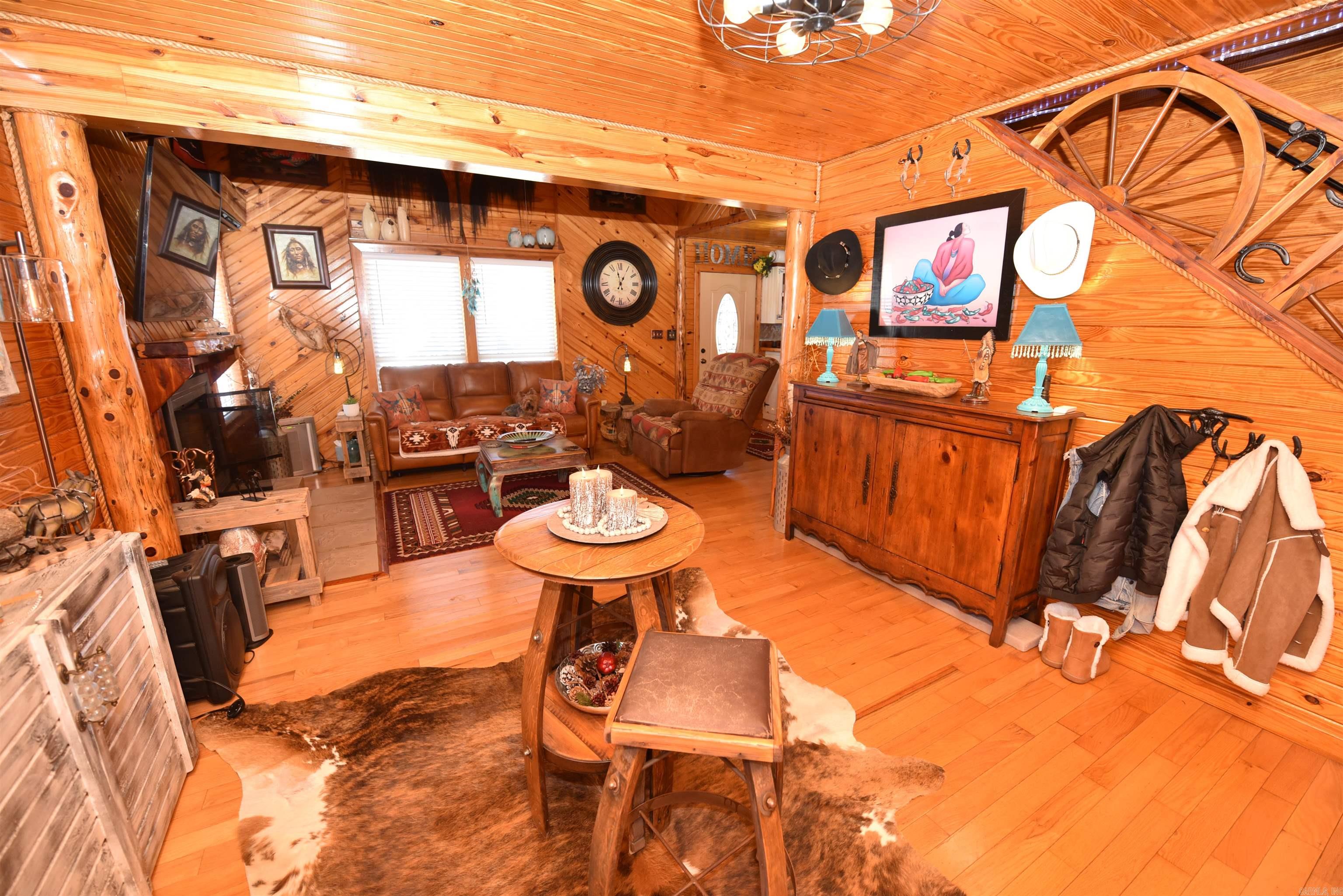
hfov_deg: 104.2
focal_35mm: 14
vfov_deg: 81.2
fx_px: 522
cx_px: 672
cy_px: 448
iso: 800
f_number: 3.5
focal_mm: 14
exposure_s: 1/60
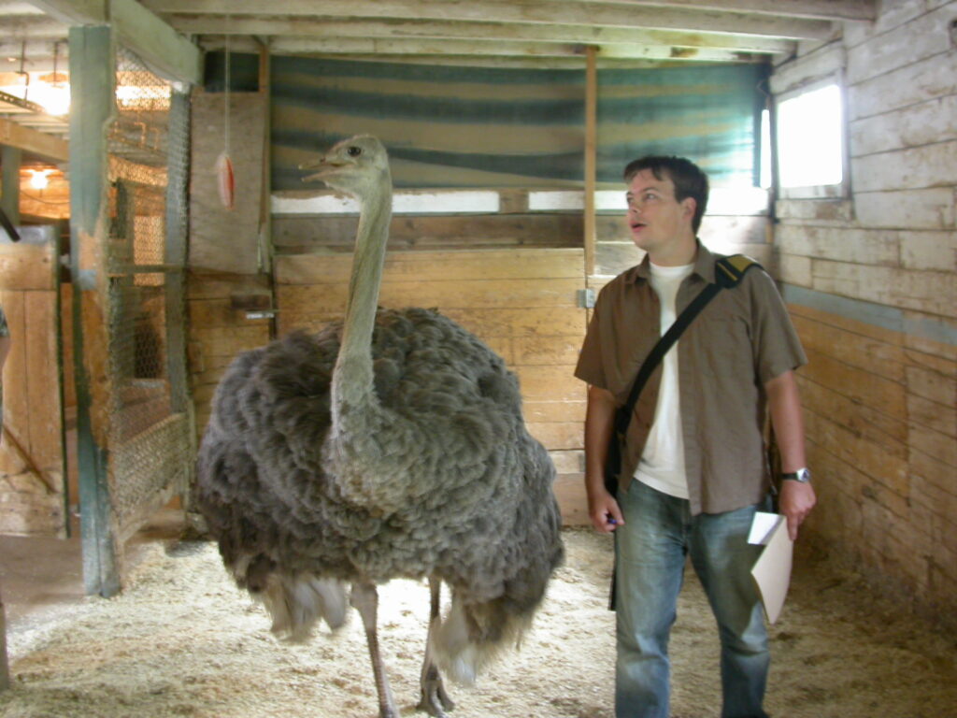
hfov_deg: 49.0
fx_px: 1051
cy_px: 359
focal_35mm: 38
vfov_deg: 37.7
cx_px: 478
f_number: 2.6
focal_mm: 7.85
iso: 100
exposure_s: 1/3.9
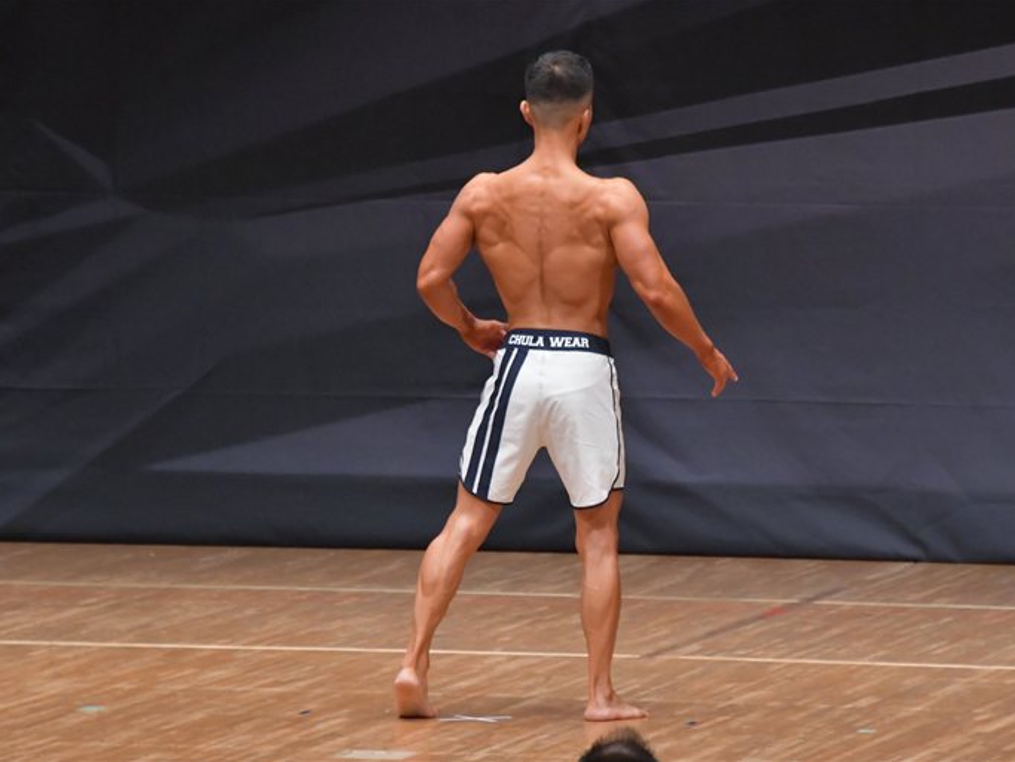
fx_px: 9593
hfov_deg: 6.1
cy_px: 380
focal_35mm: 327
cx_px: 564
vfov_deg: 4.6
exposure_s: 1/400
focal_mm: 200
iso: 6400
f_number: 5.6
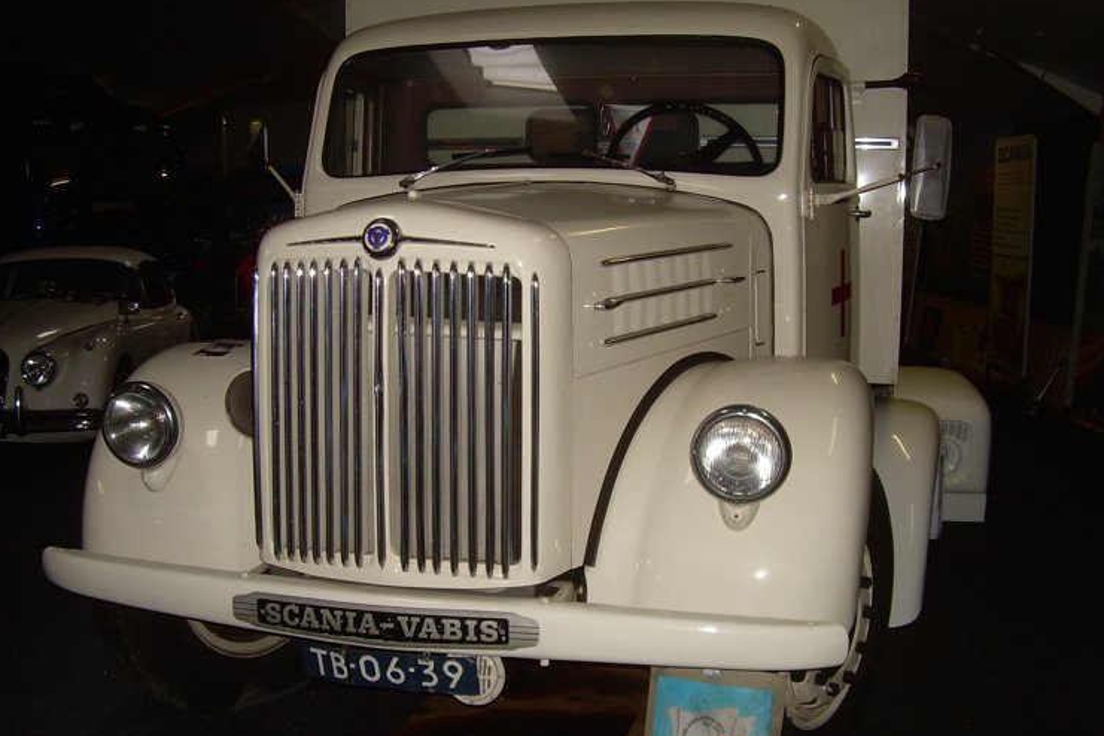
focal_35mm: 40
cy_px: 386
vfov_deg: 33.4
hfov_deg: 48.5
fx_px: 1227
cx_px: 556
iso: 84
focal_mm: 6.3
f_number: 2.8
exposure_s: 1/60
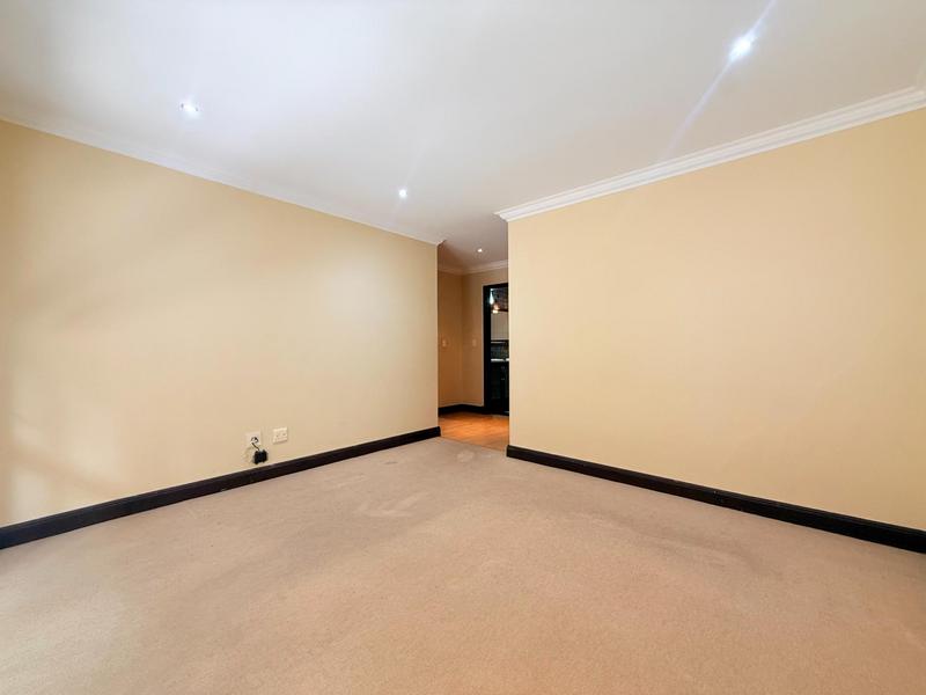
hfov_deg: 102.1
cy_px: 348
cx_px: 463
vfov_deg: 85.7
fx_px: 375
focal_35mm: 14
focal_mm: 2.22
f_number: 2.2
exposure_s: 1/100
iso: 320
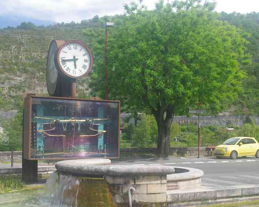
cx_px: 115
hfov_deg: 37.5
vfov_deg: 30.3
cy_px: 126
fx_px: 381
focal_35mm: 50
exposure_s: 1/50
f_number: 10
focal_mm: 23
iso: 200
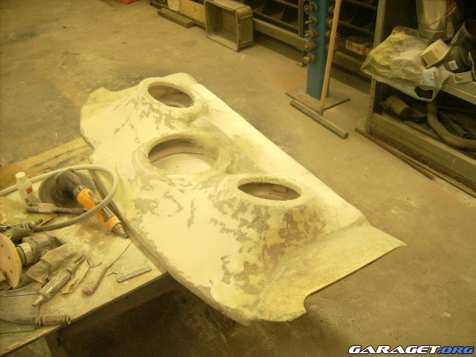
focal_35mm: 35
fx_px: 481
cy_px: 178
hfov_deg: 52.6
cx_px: 238
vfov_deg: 40.7
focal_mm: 5.95
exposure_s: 1/60
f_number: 2.8
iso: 100
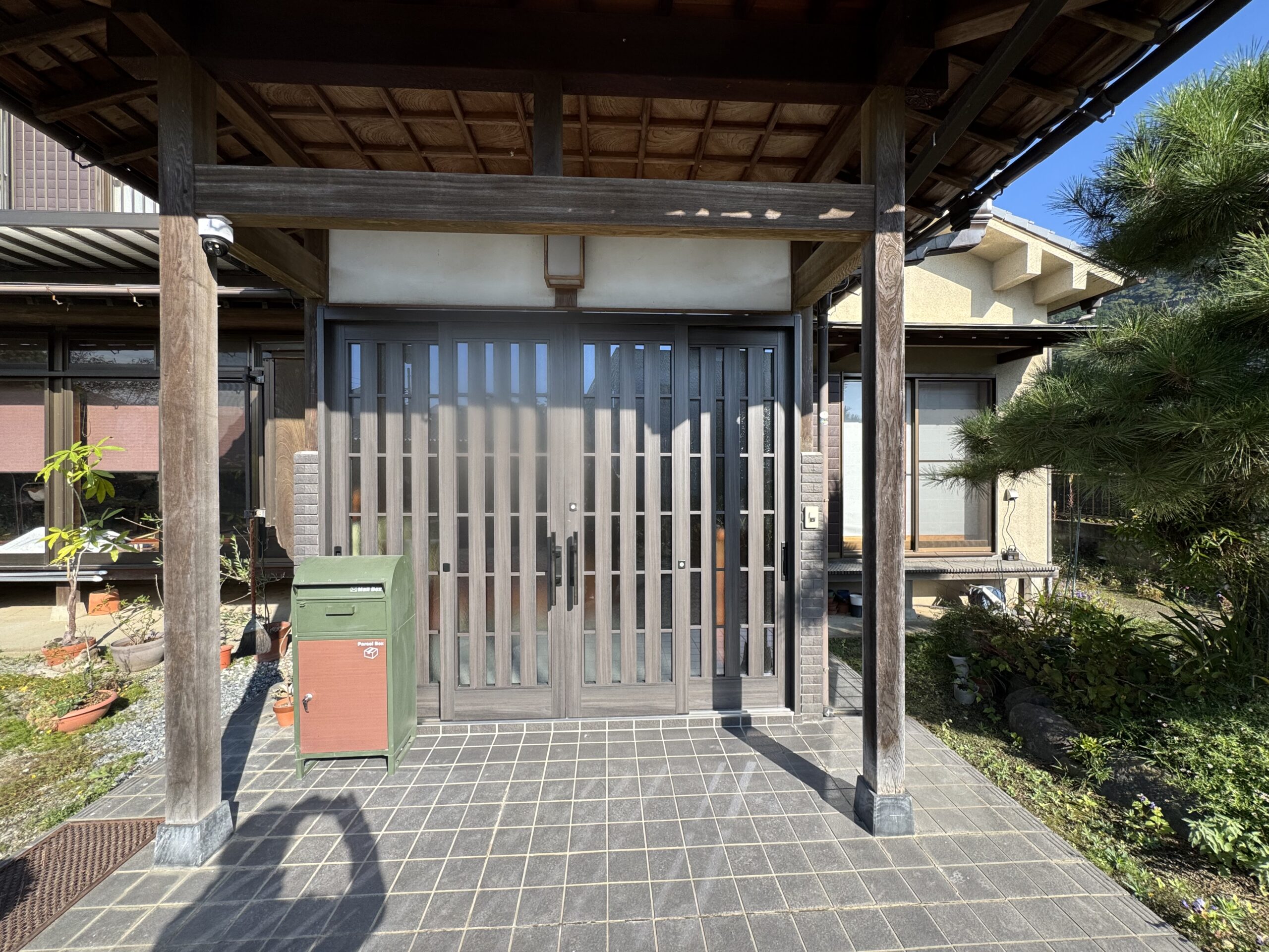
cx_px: 634
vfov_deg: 85.7
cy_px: 476
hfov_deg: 102.1
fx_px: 513
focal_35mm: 14
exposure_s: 1/741
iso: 50
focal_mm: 2.22
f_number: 2.2
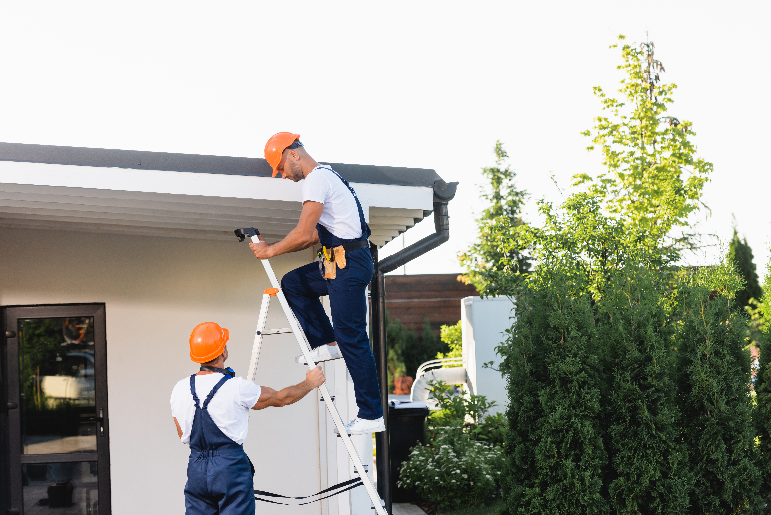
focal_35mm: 86
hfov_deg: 23.6
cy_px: 258
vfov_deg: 15.9
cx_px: 386
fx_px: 1842
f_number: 3.5
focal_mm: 86
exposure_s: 1/1000
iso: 200
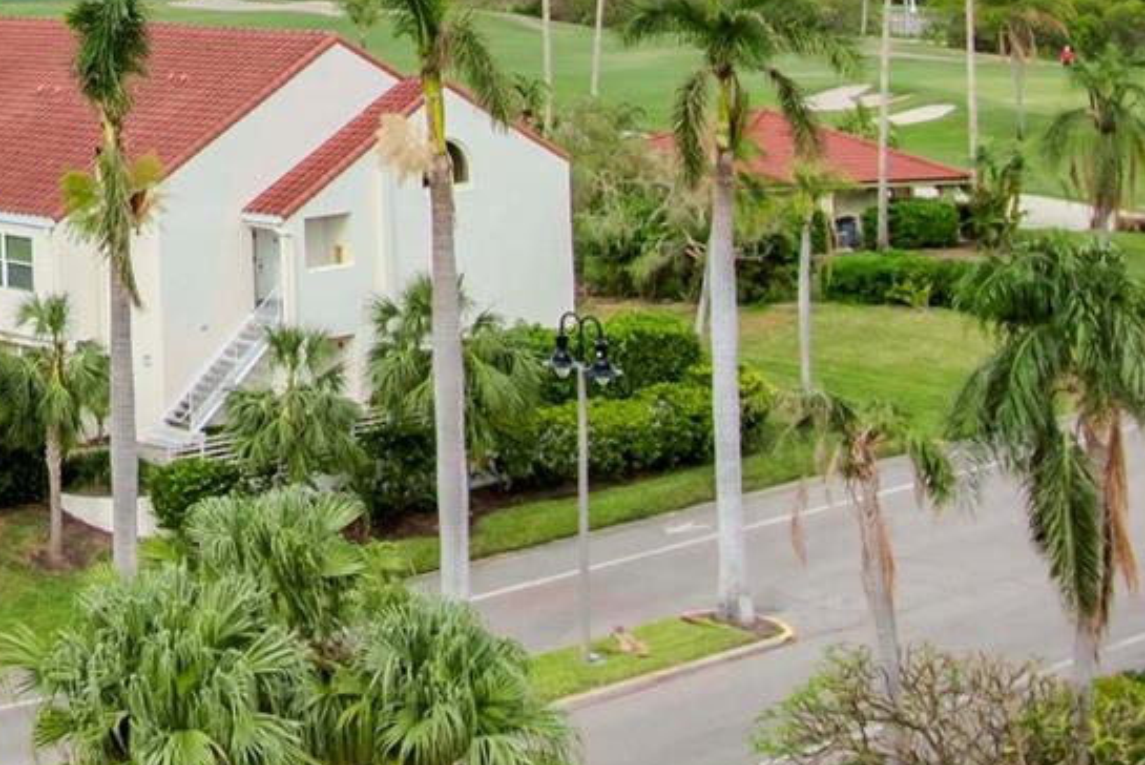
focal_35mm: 88
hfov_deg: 21.3
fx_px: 2800
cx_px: -267
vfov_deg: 14.7
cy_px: -305
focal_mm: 20
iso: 500
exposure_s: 1/1000
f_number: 7.1
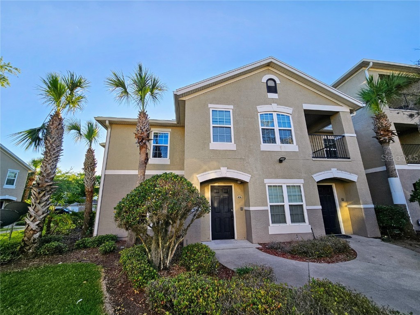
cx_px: 210
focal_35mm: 13
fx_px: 158
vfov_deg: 89.9
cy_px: 158
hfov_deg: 106.2
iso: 50
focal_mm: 2.2
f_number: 2.2
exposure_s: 1/410
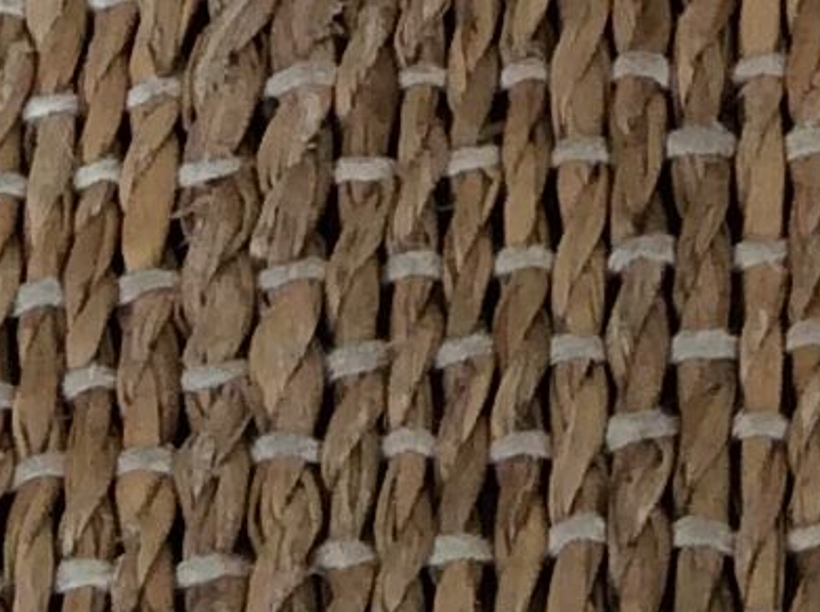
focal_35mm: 212
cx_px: 1114
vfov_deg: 6.3
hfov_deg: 9.2
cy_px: -1358
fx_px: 5014
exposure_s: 1/25
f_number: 2.4
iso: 50
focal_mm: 3.3
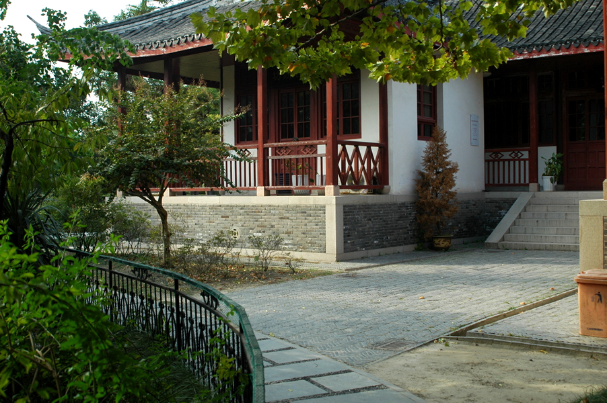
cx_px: 304
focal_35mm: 42
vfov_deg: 31.8
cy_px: 202
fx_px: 708
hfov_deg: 46.4
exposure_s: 1/200
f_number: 5.6
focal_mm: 28
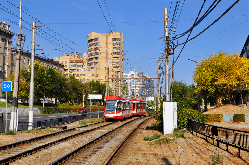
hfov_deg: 43.7
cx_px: 124
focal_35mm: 45
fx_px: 311
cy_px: 82
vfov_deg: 29.7
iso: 200
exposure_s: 1/640
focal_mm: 30
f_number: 9
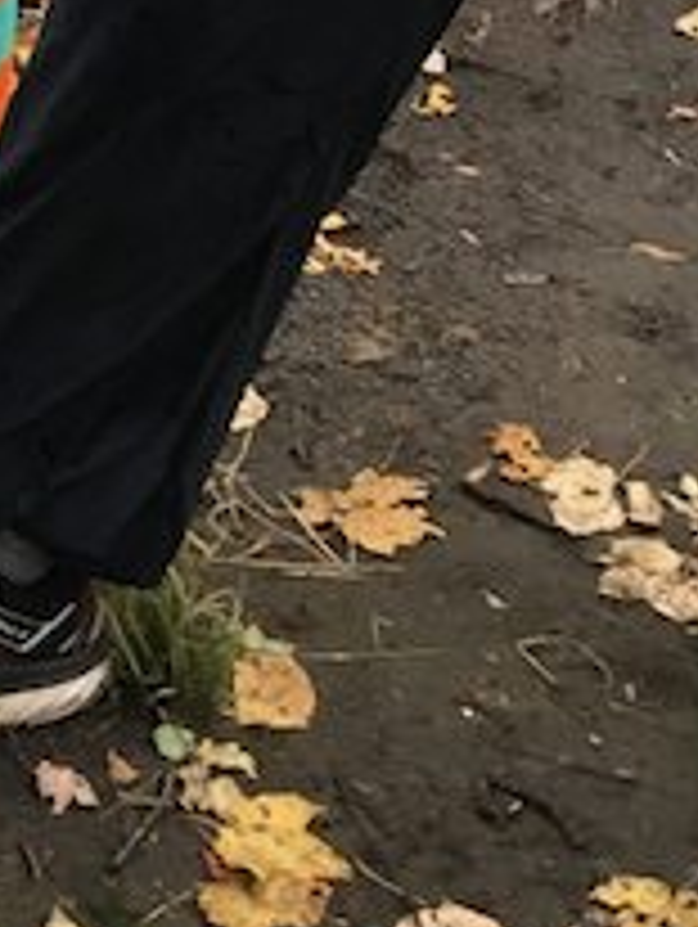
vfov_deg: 11.7
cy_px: -1166
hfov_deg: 10.2
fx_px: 3864
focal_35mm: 144
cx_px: -18
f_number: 2.2
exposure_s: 1/30
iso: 40
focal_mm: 4.15
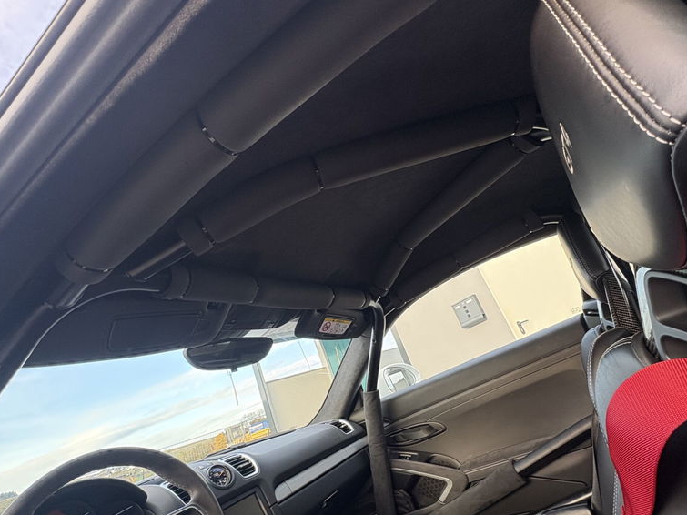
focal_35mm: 19
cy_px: 269
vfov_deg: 68.6
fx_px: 377
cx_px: 339
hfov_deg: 84.7
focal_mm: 2.22
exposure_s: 1/99
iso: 160
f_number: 2.2
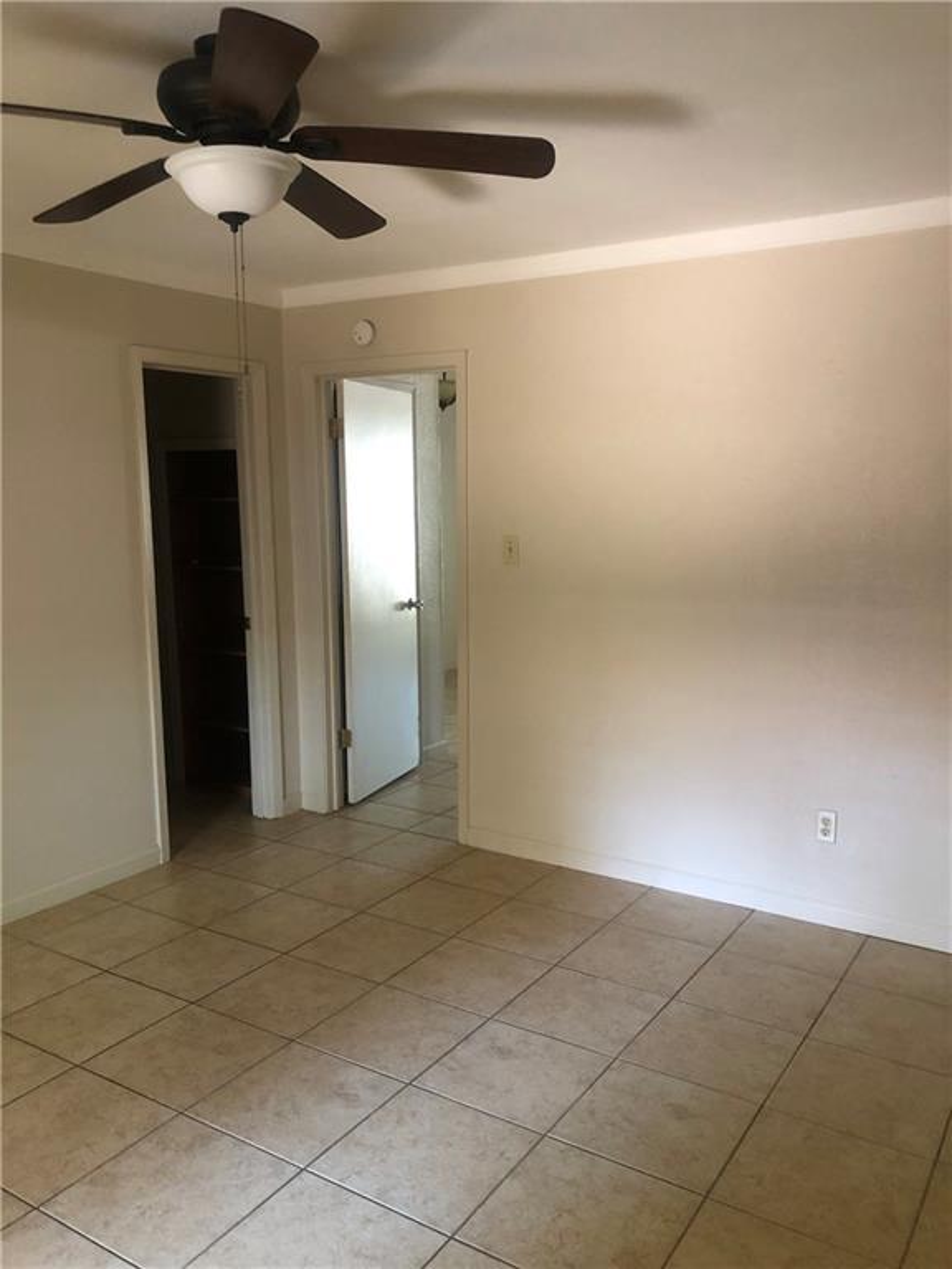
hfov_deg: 49.7
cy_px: 634
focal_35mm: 28
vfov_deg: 63.4
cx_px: 476
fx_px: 1027
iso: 100
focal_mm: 3.99
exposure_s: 1/9
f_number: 1.8
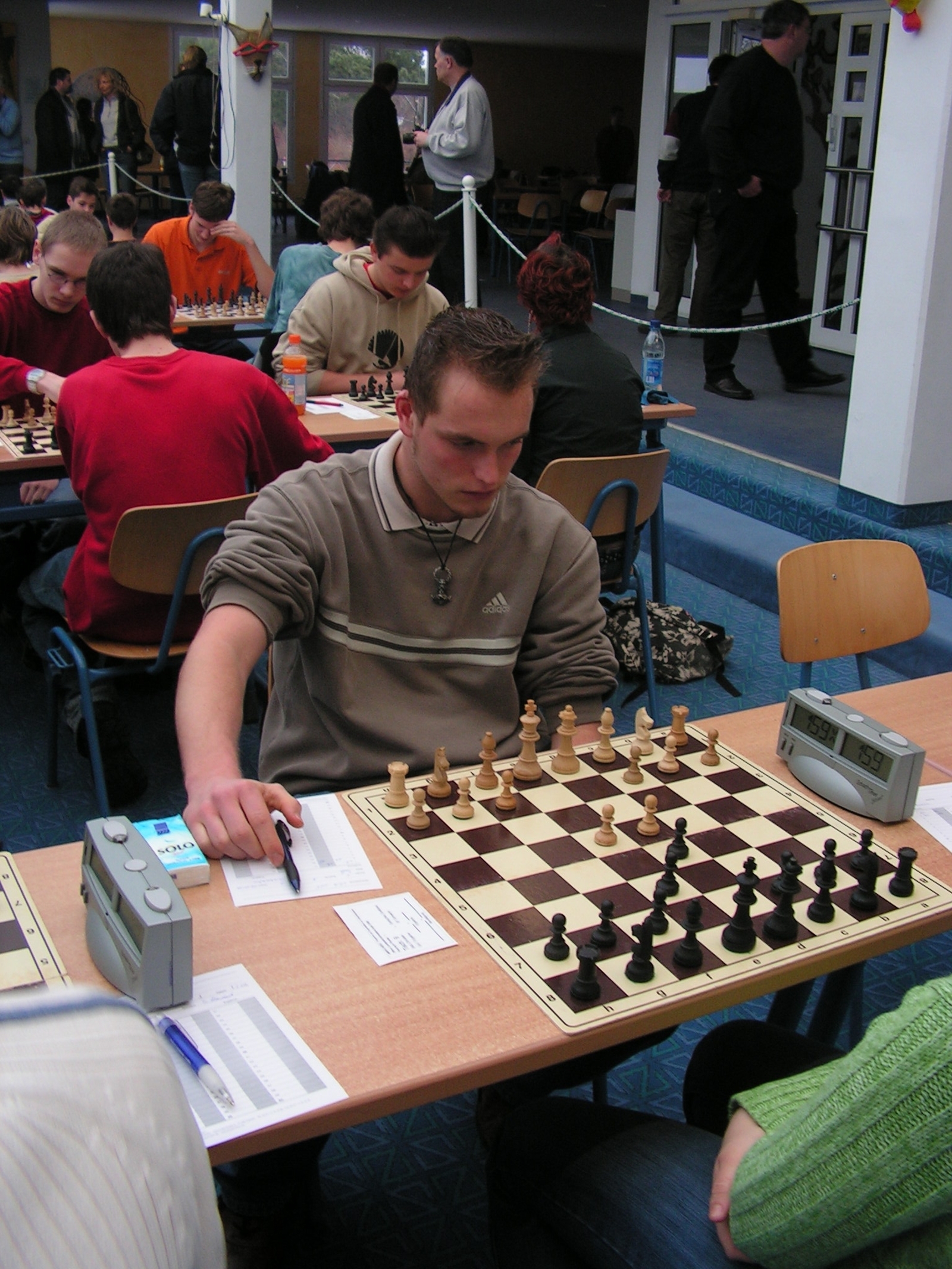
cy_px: 634
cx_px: 476
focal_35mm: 36
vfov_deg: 51.4
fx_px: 1320
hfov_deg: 39.7
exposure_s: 1/40
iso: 100
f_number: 3.2
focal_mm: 6
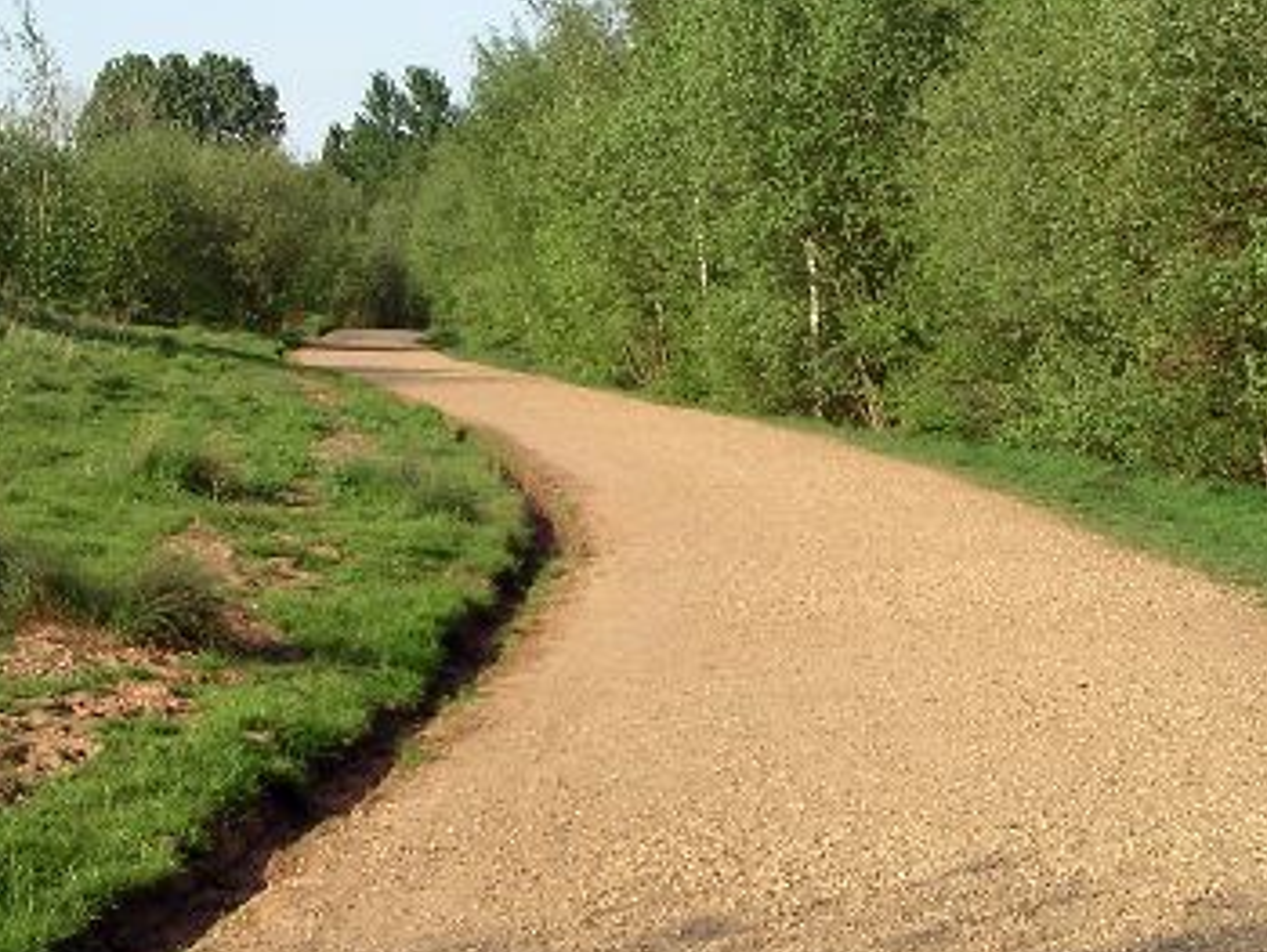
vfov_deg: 18.9
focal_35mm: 78
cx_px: 481
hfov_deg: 24.9
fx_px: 2857
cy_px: 434
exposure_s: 1/331
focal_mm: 7.8
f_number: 5
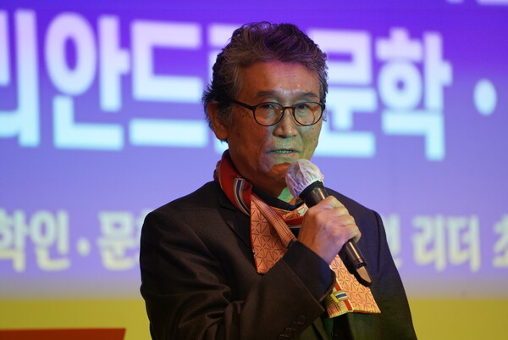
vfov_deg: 6.9
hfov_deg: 10.3
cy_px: 170
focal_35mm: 200
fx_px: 2824
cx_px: 254
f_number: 4
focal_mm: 200
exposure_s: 1/250
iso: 2500
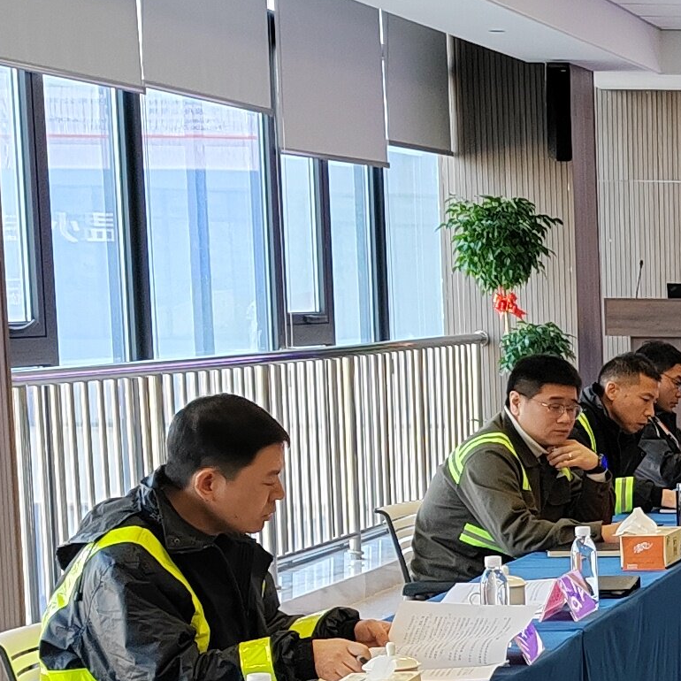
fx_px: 2515
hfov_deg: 13.7
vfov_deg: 15.3
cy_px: 597
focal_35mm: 113
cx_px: 1238
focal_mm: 6.14
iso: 500
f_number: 1.8
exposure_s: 1/100
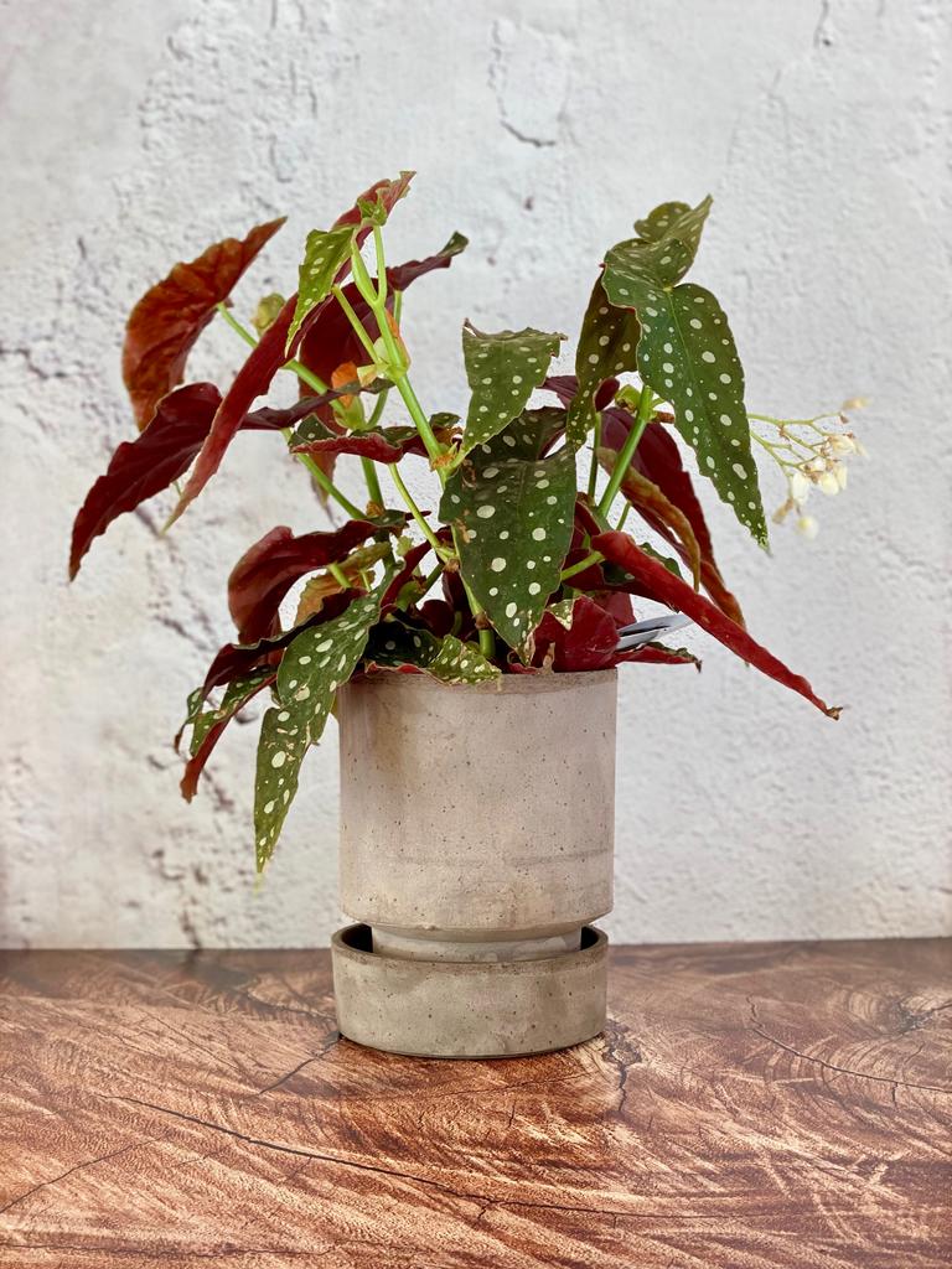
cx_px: 476
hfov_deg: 28.0
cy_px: 634
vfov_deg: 36.8
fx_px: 1907
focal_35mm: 52
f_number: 2
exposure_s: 1/100
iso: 80
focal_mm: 6
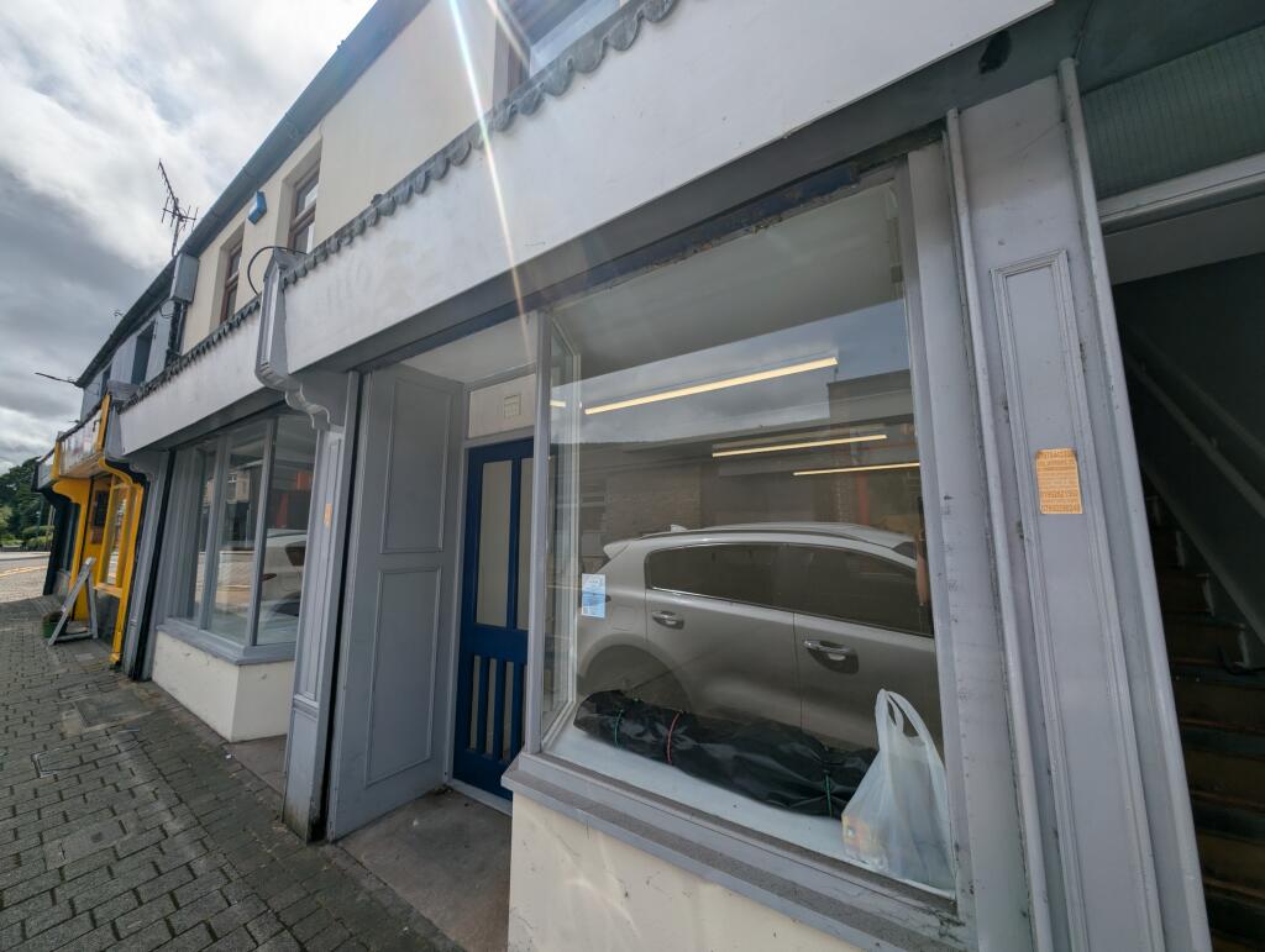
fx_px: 439
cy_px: 476
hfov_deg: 110.5
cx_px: 632
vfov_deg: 94.6
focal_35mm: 12
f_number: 1.95
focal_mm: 2.23
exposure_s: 1/4016
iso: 41
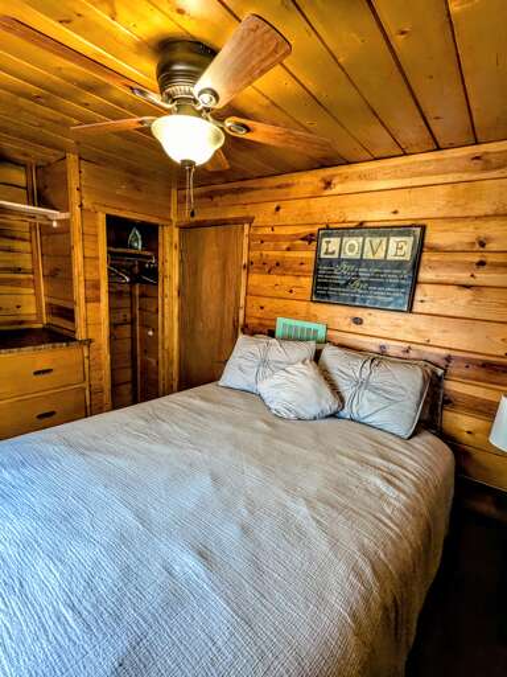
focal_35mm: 16
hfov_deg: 78.1
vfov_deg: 94.5
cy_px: 338
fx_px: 312
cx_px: 254
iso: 81
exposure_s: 1/60
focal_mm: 2.35
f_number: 2.2
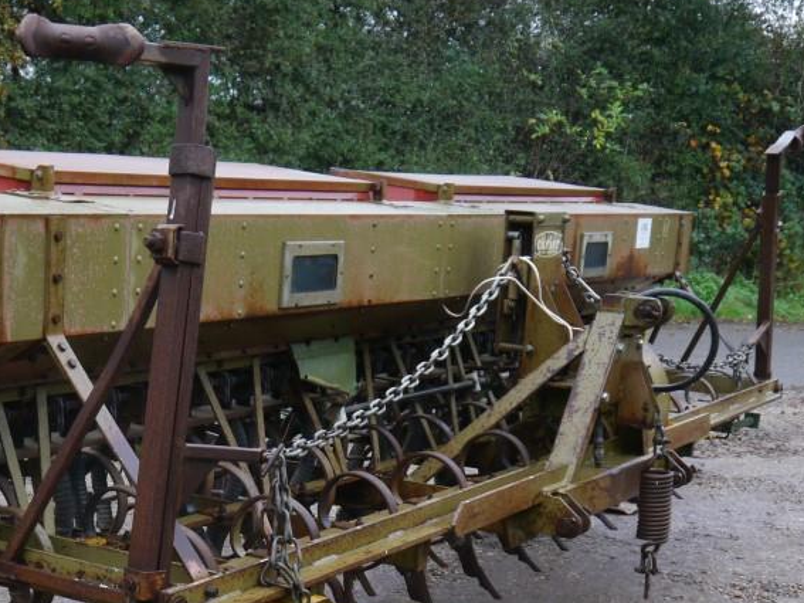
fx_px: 1509
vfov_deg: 22.1
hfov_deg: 29.1
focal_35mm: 65
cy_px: 526
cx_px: 153
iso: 250
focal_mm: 18
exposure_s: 1/60
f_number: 4
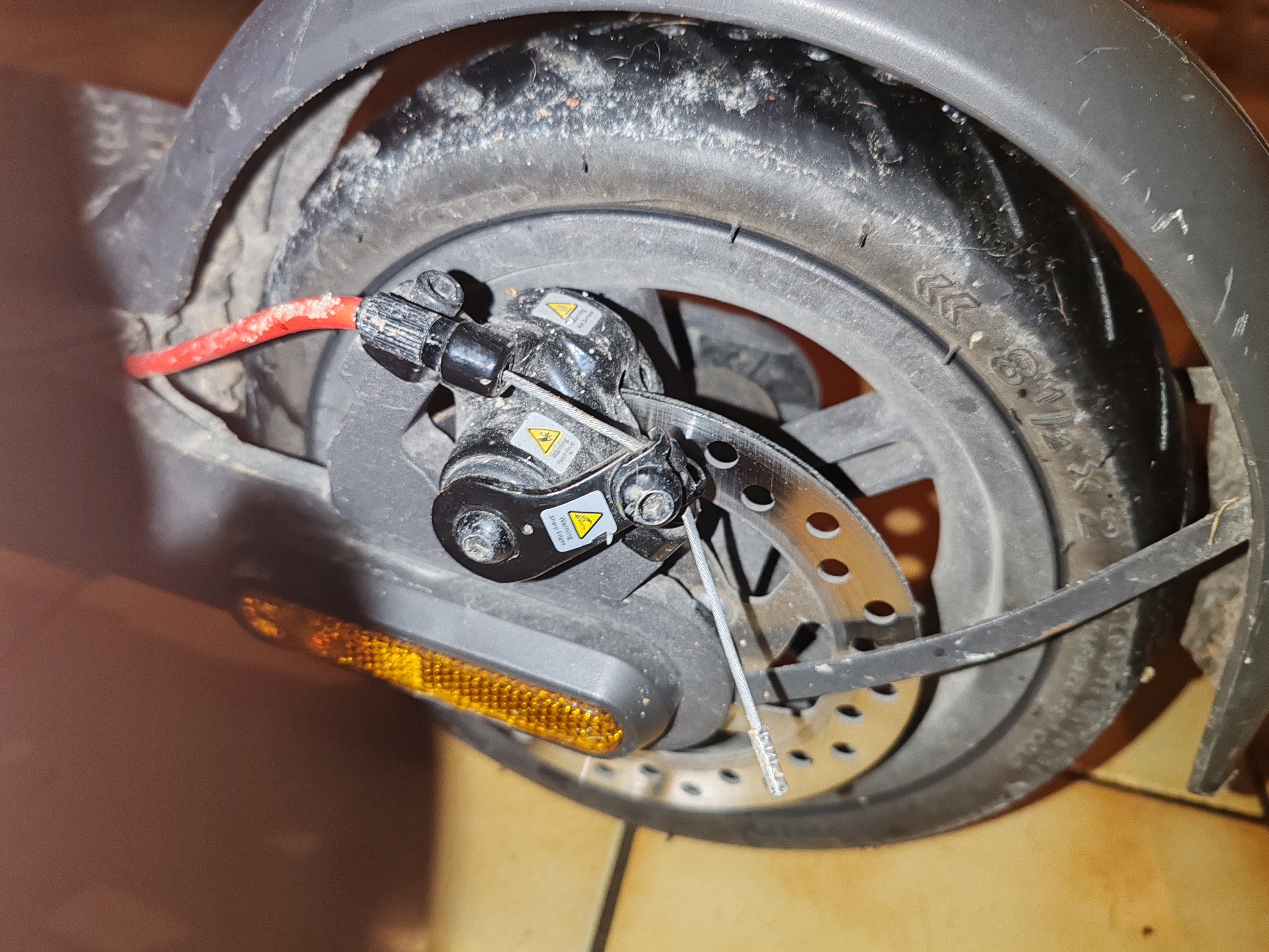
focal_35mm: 27
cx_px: 634
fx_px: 990
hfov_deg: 65.3
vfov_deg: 51.4
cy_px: 476
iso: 1000
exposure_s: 1/50
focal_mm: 6.12
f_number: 1.9
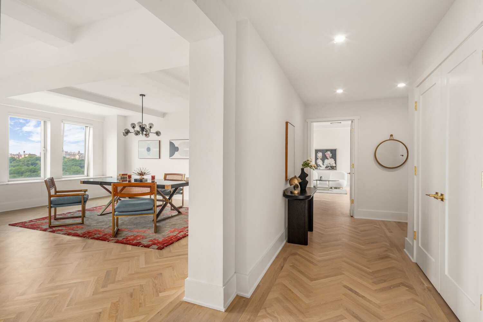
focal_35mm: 17
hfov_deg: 93.3
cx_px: 242
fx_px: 228
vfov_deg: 70.4
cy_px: 161
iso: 640
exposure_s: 1/6
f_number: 18
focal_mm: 17
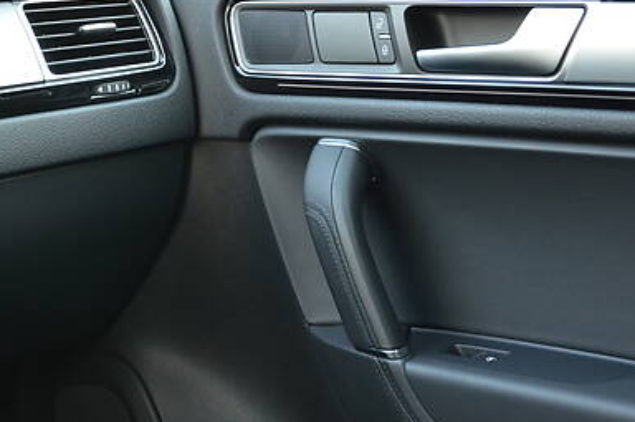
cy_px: 165
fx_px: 1375
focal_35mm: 78
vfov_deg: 17.4
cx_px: 12
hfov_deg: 24.9
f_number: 4
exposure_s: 1/30
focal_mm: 25
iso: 800
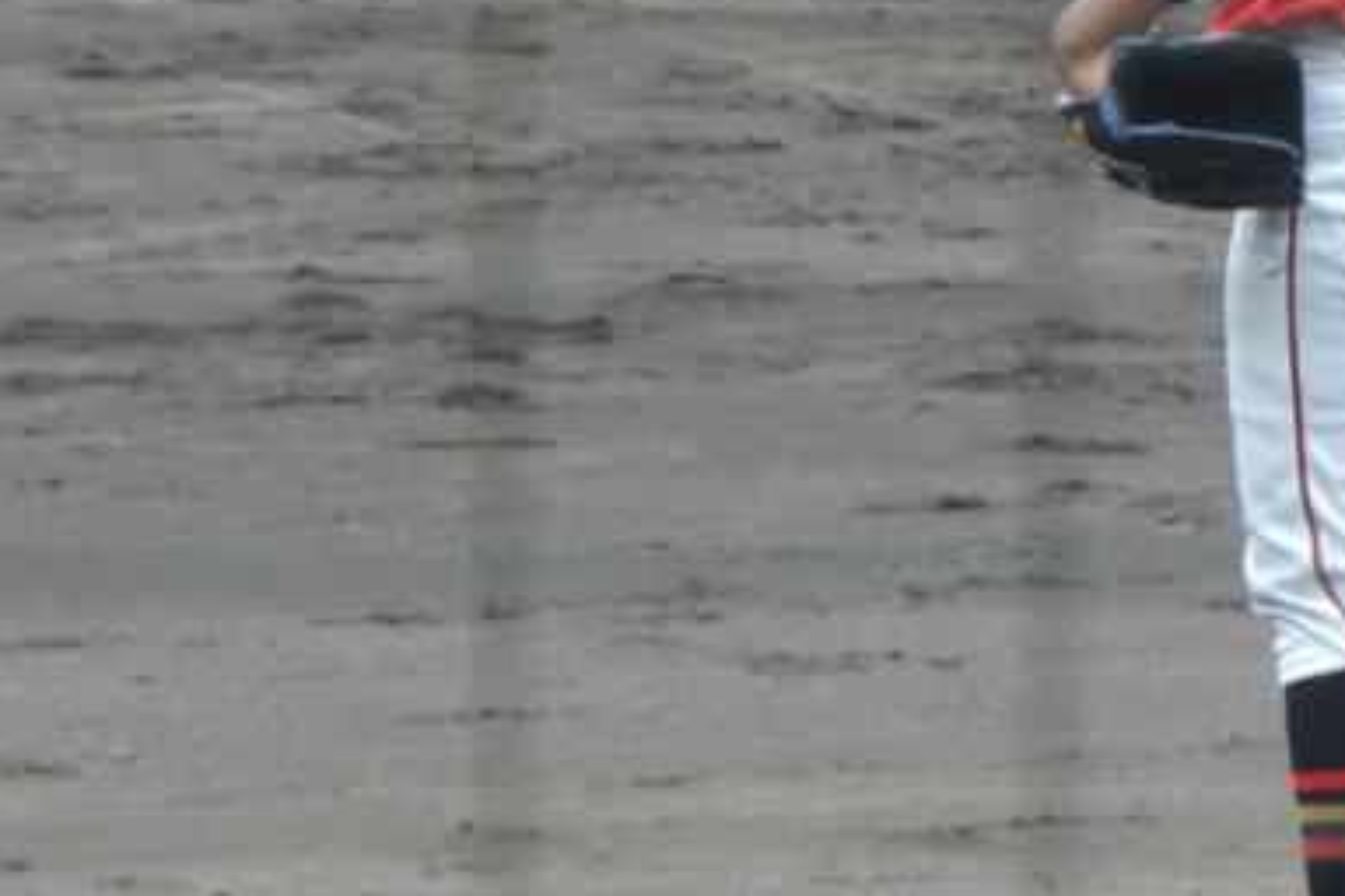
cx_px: 837
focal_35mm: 1084
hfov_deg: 1.9
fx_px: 40496
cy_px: 186
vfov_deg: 1.3
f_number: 4.9
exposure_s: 1/80
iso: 400
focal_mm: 89.1
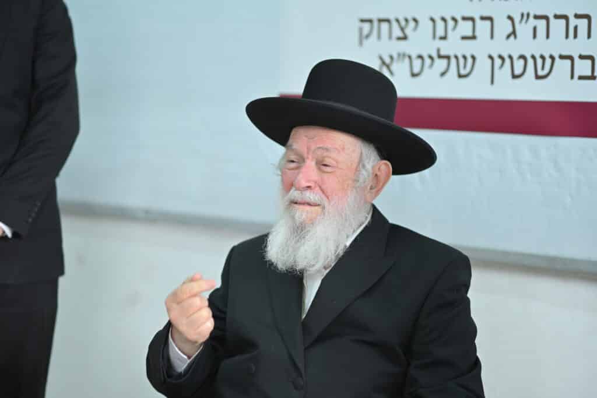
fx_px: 1410
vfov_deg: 16.1
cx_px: 298
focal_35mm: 85
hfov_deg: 23.9
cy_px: 199
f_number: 1.8
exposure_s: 1/125
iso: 250
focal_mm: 85
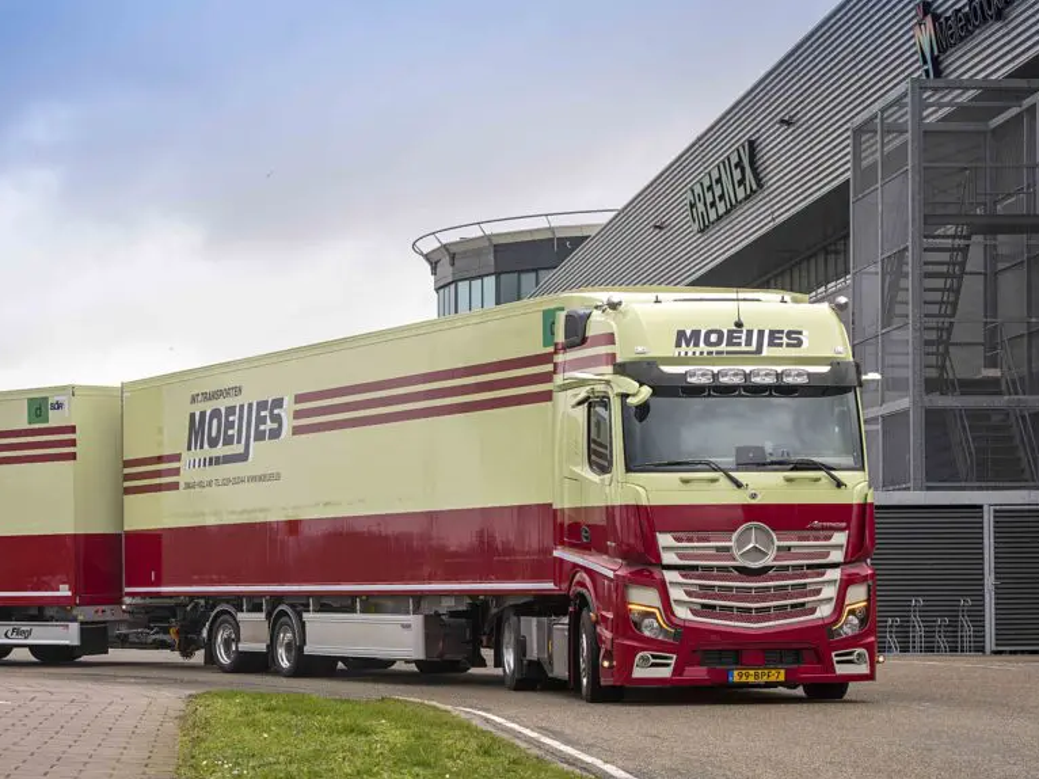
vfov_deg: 16.4
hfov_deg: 21.7
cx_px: 374
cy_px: 462
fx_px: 2701
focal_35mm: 90
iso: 640
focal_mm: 70
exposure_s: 1/500
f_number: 6.3
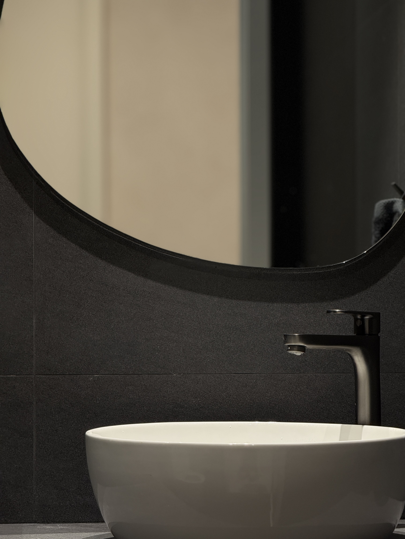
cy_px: 270
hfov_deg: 12.3
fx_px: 1872
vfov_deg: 16.4
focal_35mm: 120
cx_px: 202
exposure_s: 1/50
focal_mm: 15.66
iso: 160
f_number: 2.8
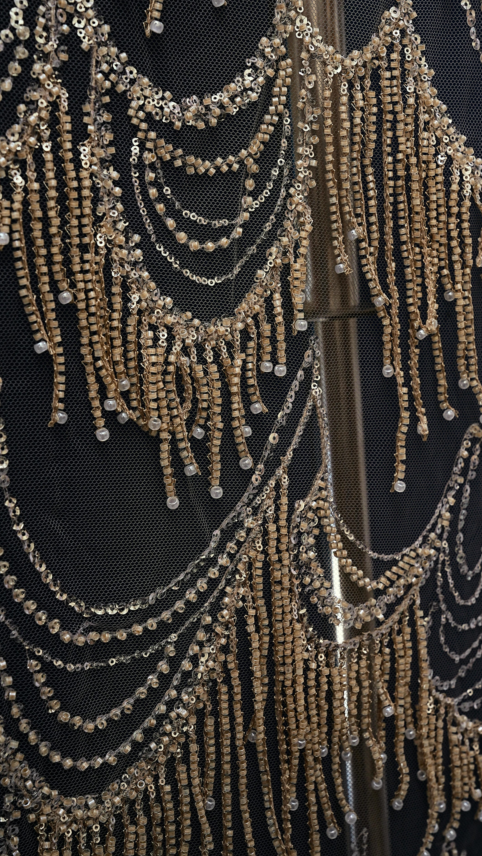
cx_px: 295
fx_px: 1318
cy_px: 390
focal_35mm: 58
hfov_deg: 20.7
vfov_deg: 36.0
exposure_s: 1/125
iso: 100
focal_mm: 50
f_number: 11
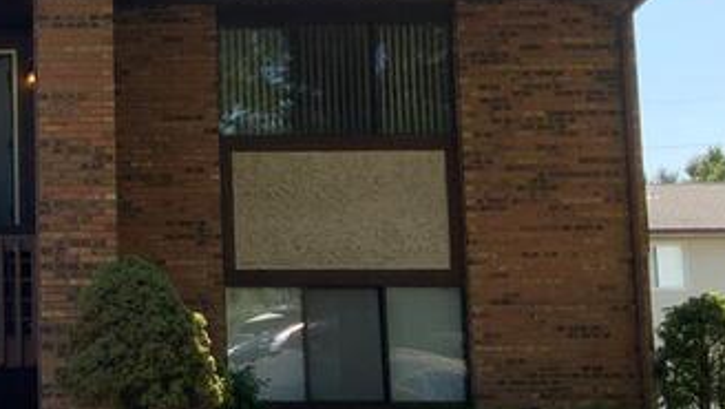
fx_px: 1481
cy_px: 208
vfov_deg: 15.7
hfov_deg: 24.9
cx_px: -135
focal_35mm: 77
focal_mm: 3
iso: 16
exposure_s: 1/1055
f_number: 1.8
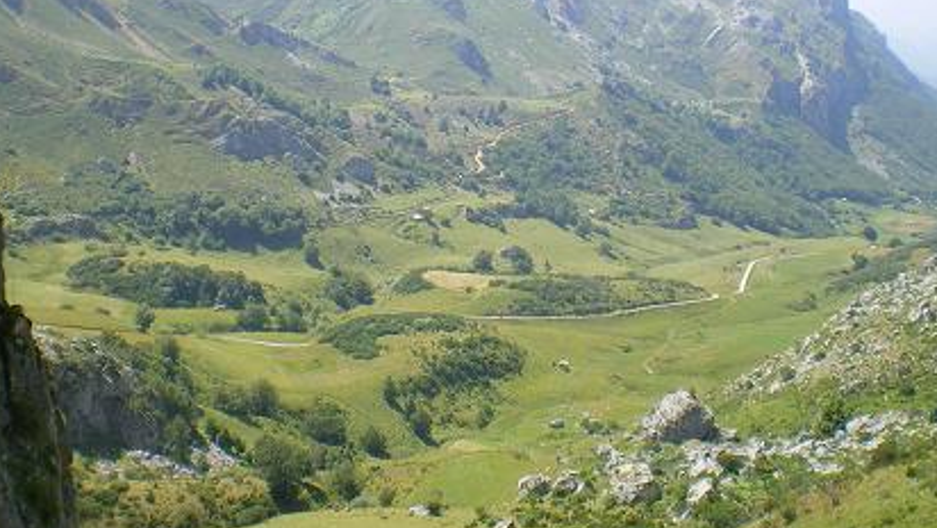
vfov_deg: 22.6
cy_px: 205
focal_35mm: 53
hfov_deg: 39.2
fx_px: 1317
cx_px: 464
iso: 64
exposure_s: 1/160
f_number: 4.6
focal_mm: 6.3
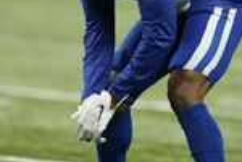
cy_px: 43
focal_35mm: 1066
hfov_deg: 1.9
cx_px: 103
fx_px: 7165
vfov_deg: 1.3
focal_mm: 400
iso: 3200
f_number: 2.8
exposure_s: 1/2000
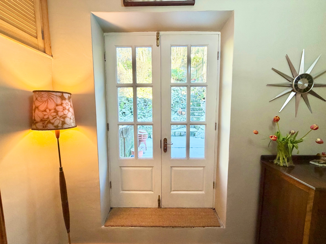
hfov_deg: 102.1
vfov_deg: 85.7
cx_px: 163
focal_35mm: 14
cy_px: 122
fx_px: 132
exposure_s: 1/100
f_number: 2.2
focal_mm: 2.22
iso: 200
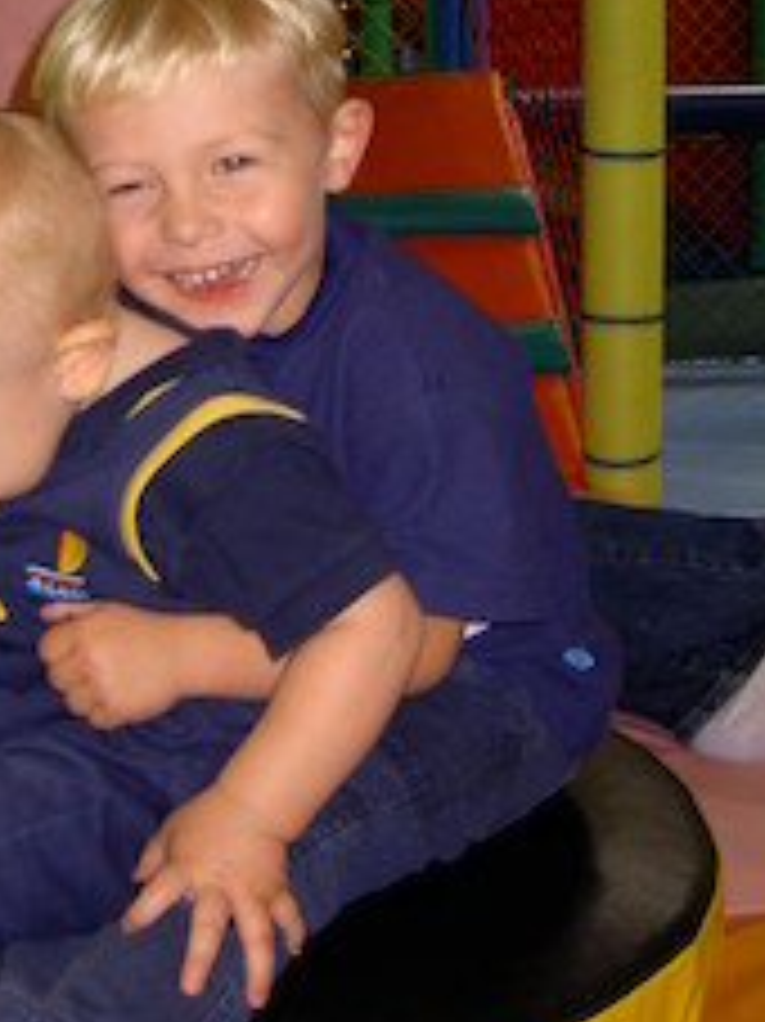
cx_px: 302
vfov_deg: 31.5
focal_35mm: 60
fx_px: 1770
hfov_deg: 24.3
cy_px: 239
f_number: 2.8
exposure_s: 1/60
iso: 100
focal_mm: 5.6
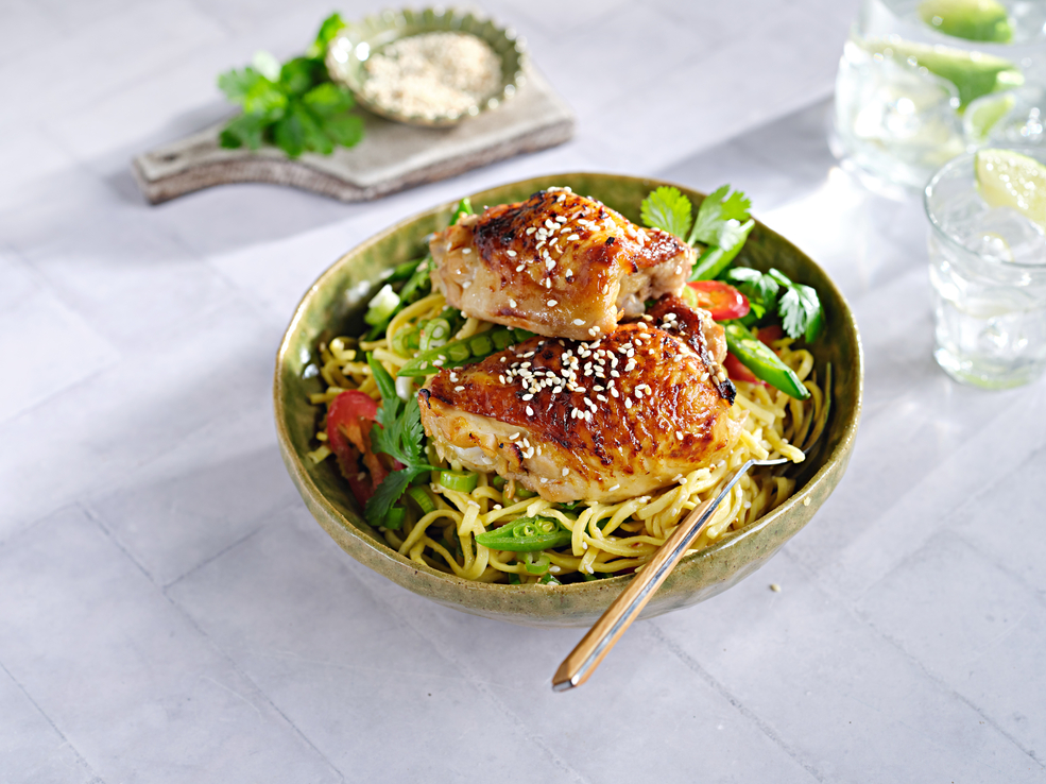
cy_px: 402
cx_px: 534
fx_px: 1571
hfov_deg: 36.8
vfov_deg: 28.0
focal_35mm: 52
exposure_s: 1/80
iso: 640
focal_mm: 63
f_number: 6.4
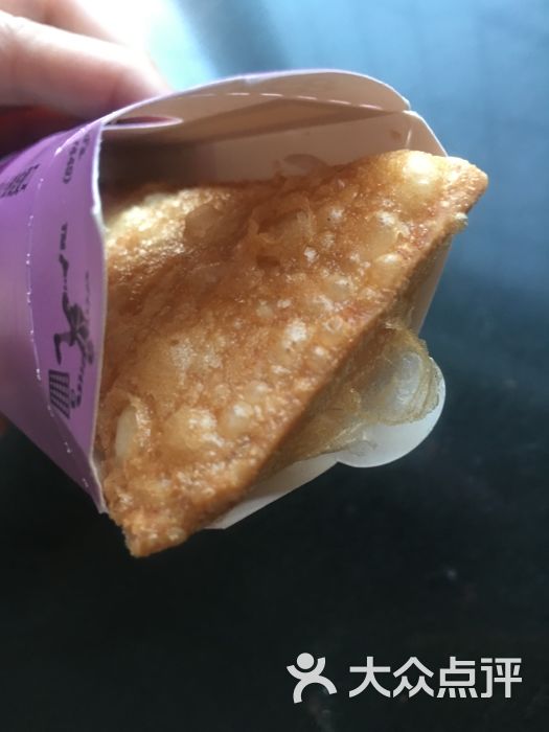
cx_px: 274
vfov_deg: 61.7
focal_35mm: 29
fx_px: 613
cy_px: 366
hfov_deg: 48.2
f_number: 2.2
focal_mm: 4.15
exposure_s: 1/8
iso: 100
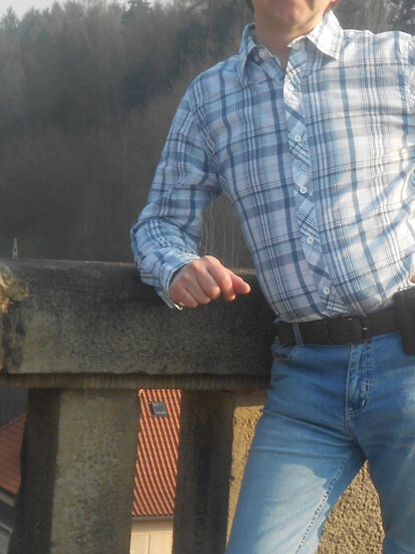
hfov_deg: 12.0
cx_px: 427
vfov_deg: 16.1
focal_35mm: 122
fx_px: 1951
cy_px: 311
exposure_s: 1/200
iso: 80
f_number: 4.9
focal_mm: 10
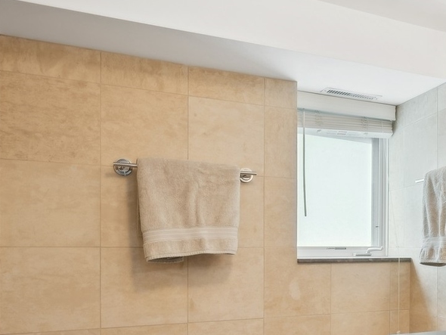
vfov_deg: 37.6
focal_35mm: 37
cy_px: 257
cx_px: 379
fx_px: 477
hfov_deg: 46.5
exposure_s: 1/2
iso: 100
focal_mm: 14
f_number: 9
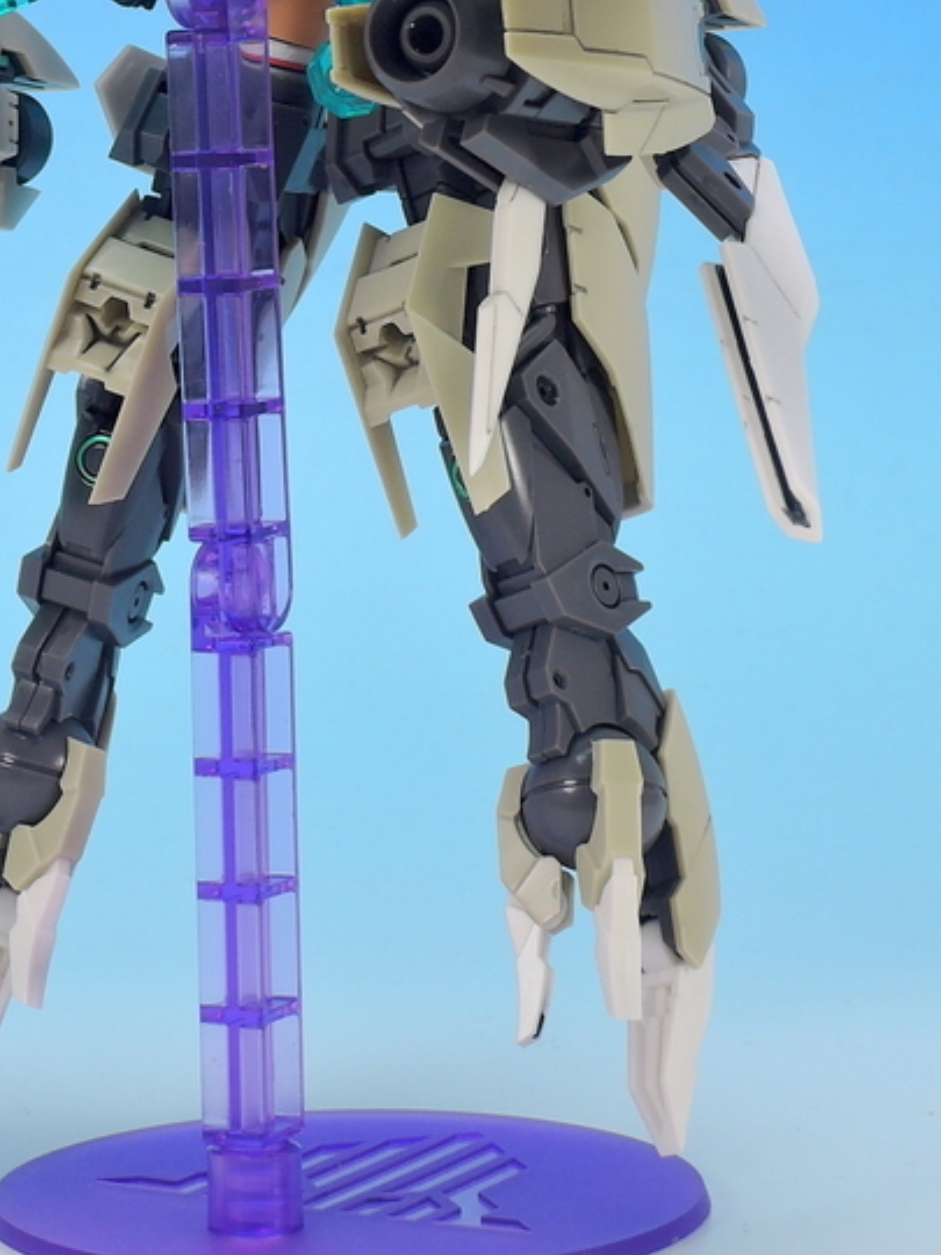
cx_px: 79
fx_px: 4603
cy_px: 132
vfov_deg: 15.3
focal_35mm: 127
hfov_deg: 11.6
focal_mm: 14.3
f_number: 7.1
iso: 80
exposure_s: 1/1.3
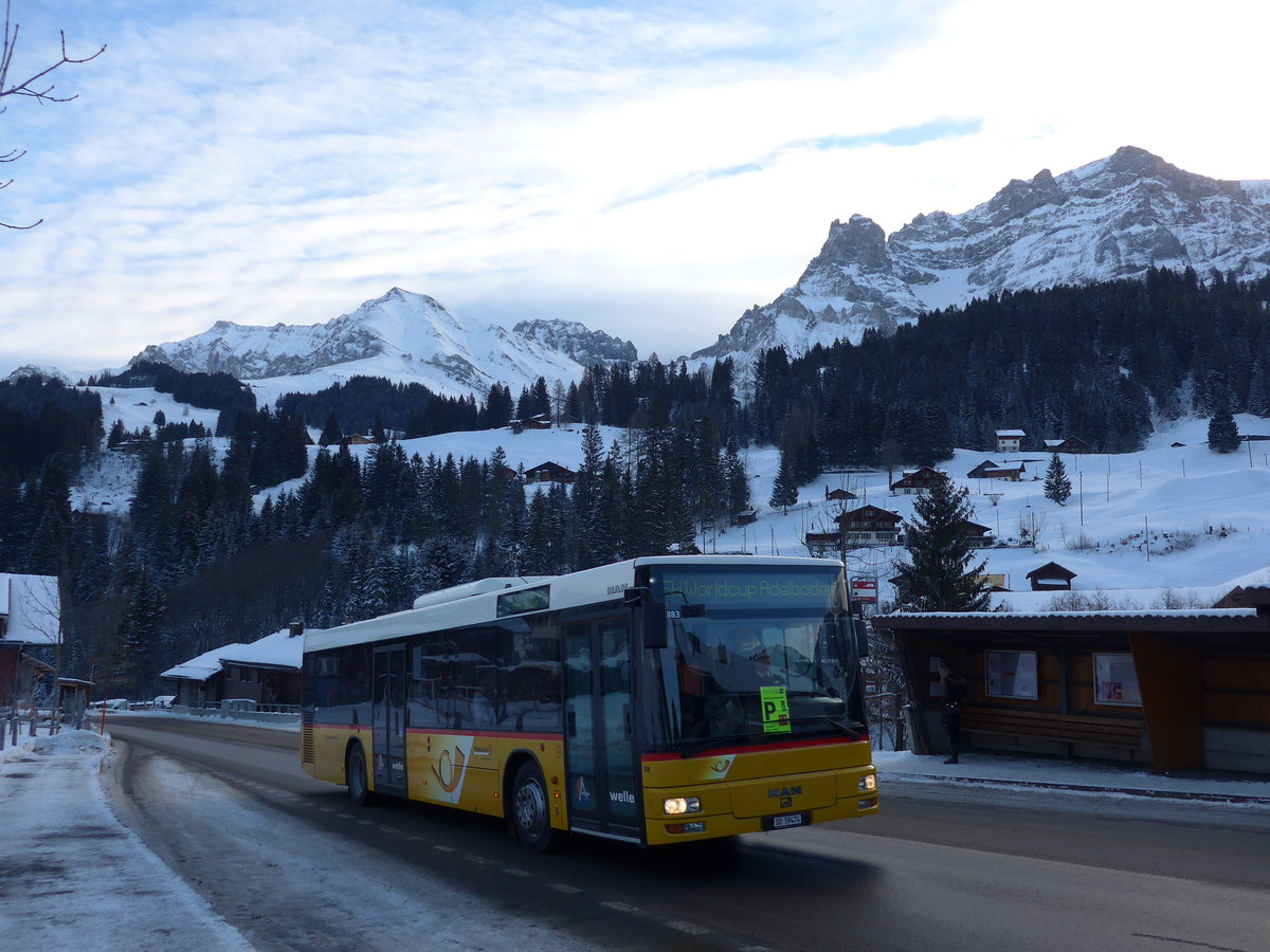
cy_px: 476
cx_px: 635
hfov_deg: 61.7
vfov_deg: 48.2
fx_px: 1064
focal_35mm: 29
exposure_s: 1/500
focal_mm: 6
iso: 80
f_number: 2.8
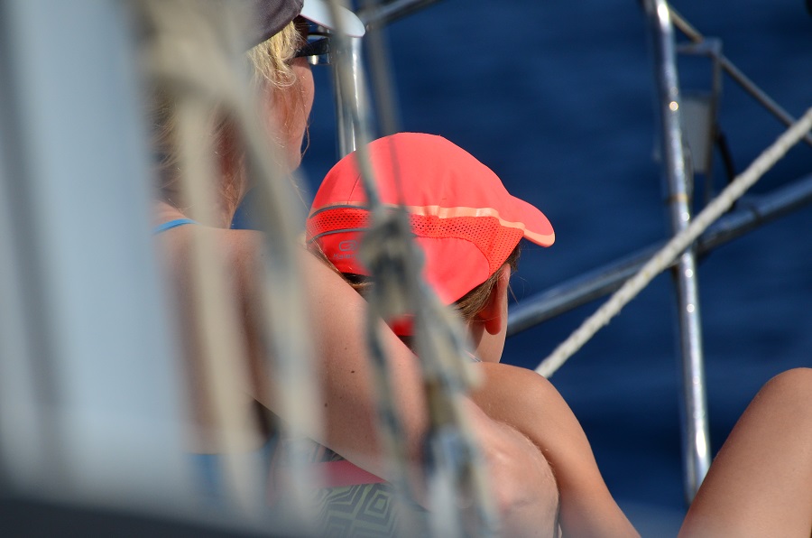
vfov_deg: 4.1
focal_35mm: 330
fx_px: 7428
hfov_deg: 6.3
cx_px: 406
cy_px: 269
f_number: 5.3
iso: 560
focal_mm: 220
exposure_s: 1/8000
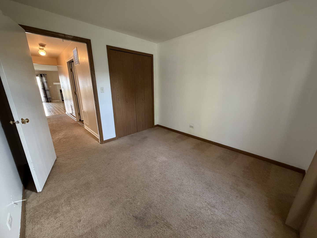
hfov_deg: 102.1
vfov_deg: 85.7
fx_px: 128
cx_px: 158
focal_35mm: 14
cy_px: 119
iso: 500
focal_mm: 2.22
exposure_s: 1/60
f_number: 2.2
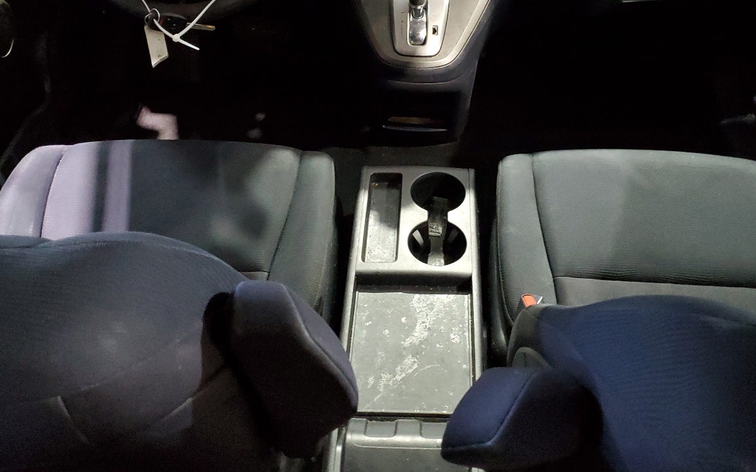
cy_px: 113
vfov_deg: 32.9
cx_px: 434
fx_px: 783
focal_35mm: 38
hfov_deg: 51.4
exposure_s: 1/15
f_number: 1.5
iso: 423
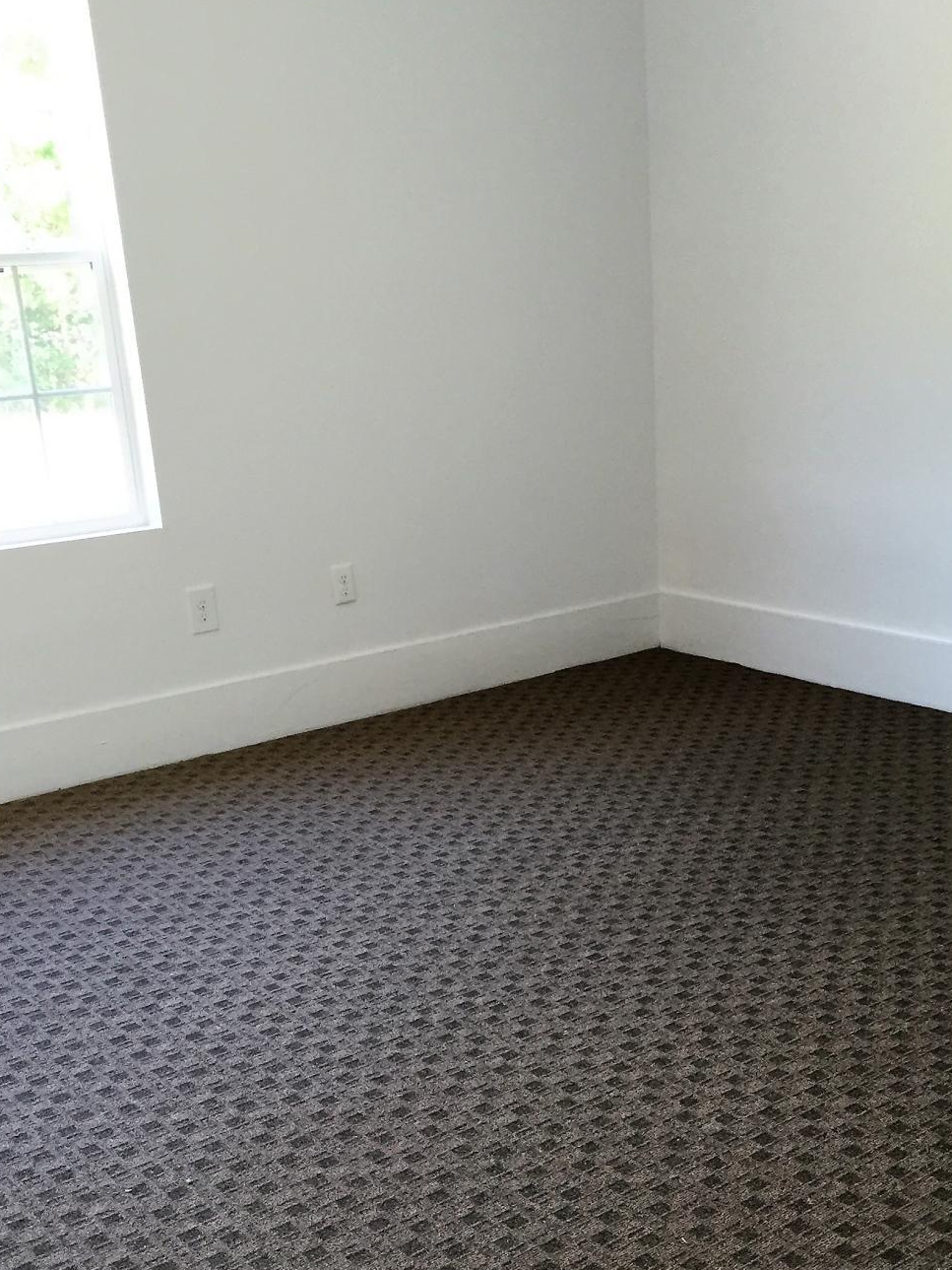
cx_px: 569
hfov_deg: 32.1
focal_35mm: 45
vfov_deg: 41.3
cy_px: 882
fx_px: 1650
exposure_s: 1/30
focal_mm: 4.15
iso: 50
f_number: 2.2
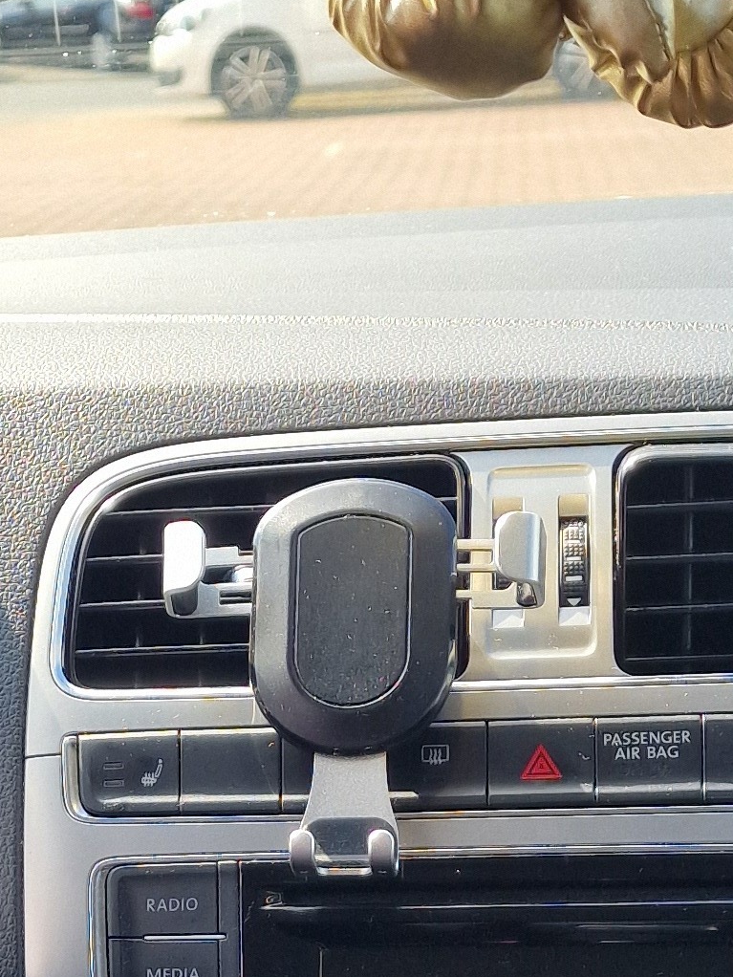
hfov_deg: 16.3
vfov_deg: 20.8
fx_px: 2540
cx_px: 164
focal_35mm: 90
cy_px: 1052
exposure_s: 1/180
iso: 50
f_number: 1.8
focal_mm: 6.4
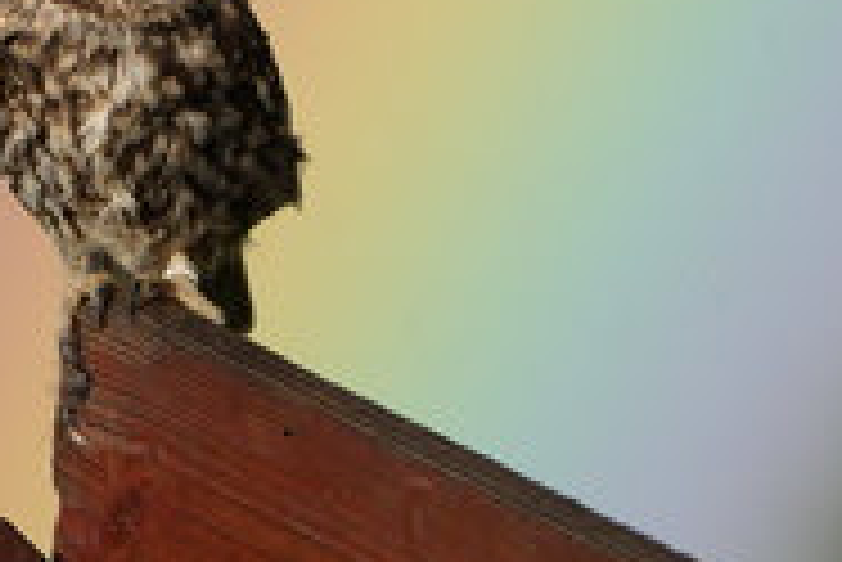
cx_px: 275
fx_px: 34618
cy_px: 11
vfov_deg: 0.9
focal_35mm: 1479
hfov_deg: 1.4
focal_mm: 600
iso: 100
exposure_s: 1/500
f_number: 6.3
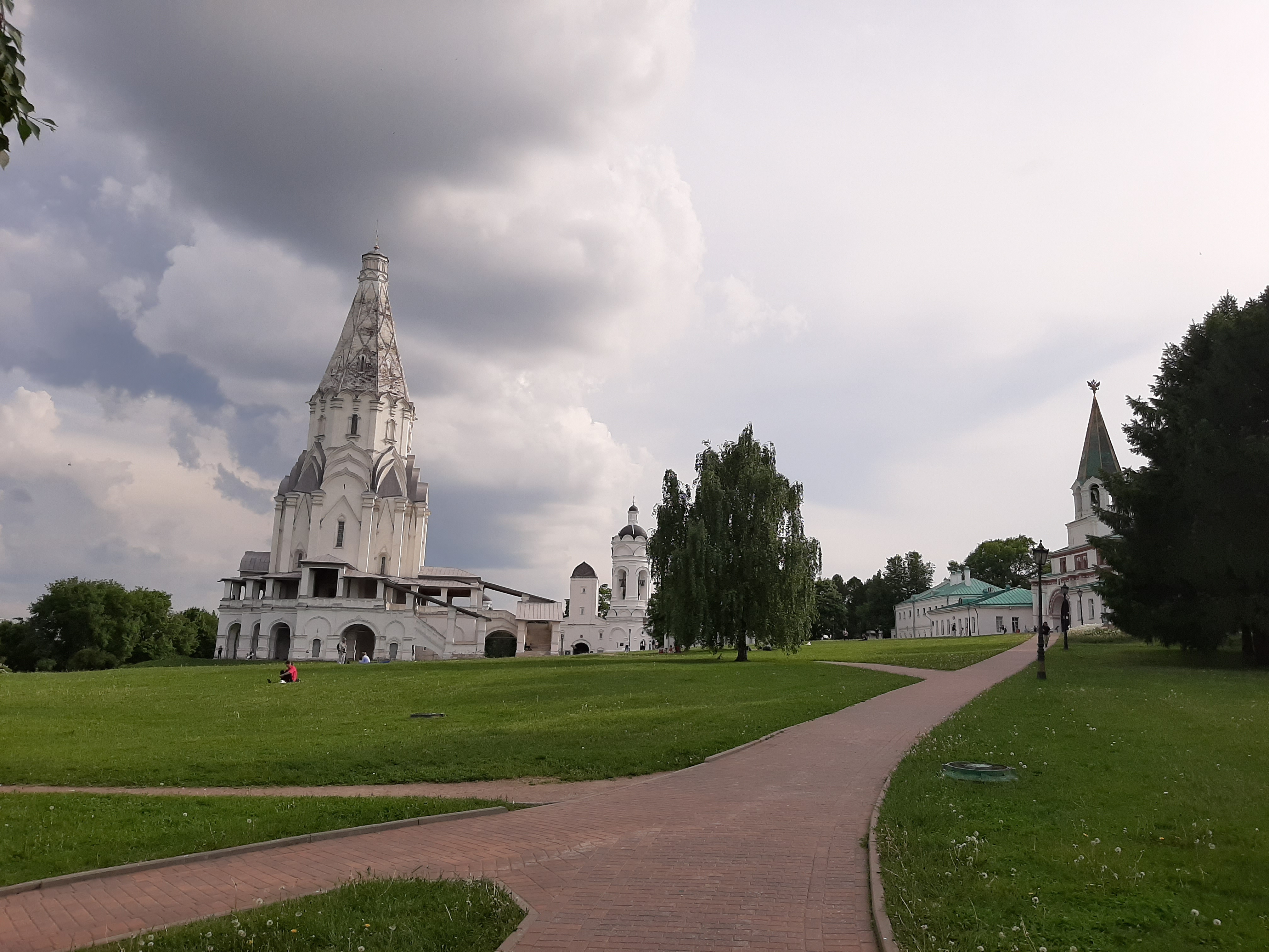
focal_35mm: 26
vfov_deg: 53.1
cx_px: 634
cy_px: 476
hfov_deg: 67.3
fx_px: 953
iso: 40
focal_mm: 3.93
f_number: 1.7
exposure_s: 1/3623
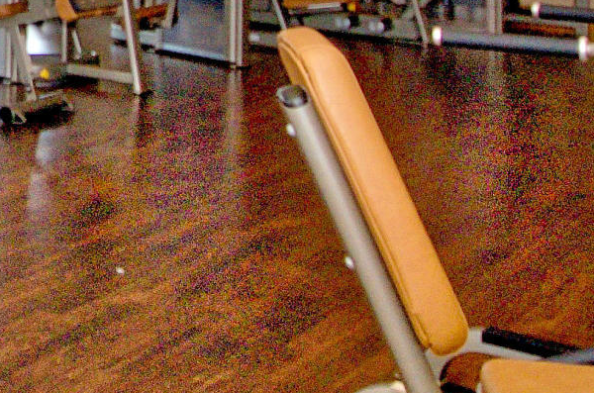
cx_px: -357
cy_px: -224
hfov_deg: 19.1
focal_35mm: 90
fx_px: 1481
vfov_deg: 14.0
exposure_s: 1/60
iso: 250
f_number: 5
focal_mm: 12
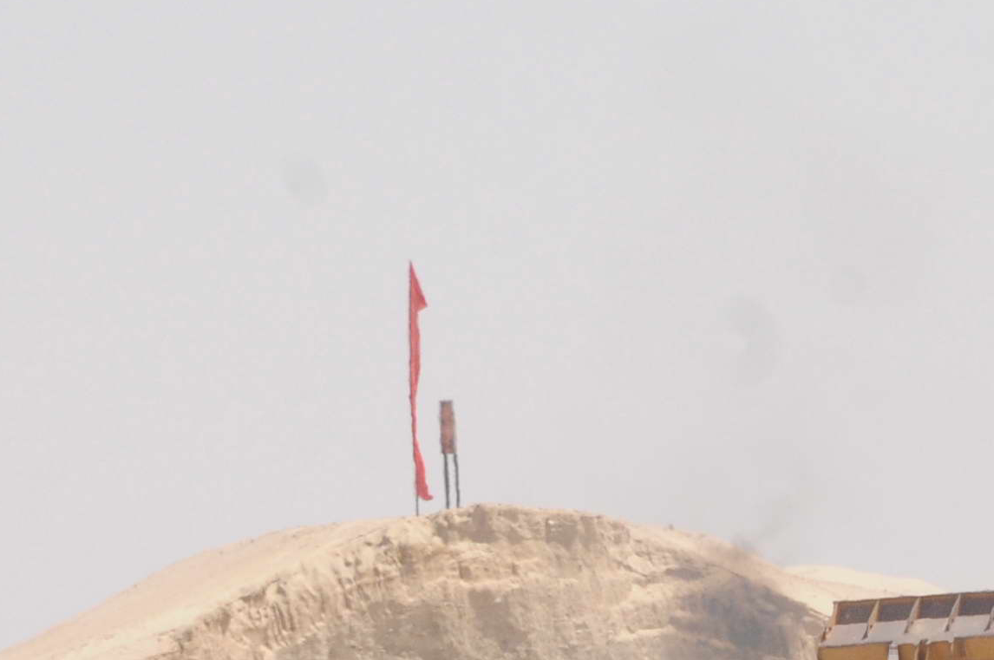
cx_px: 883
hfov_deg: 1.2
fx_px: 47982
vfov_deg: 0.8
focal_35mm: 1740
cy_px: 1077
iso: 400
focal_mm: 310
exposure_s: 1/640
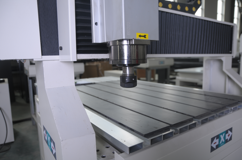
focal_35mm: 27
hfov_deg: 67.4
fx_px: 181
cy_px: 80
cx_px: 121
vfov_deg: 47.8
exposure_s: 1/125
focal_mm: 18
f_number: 4
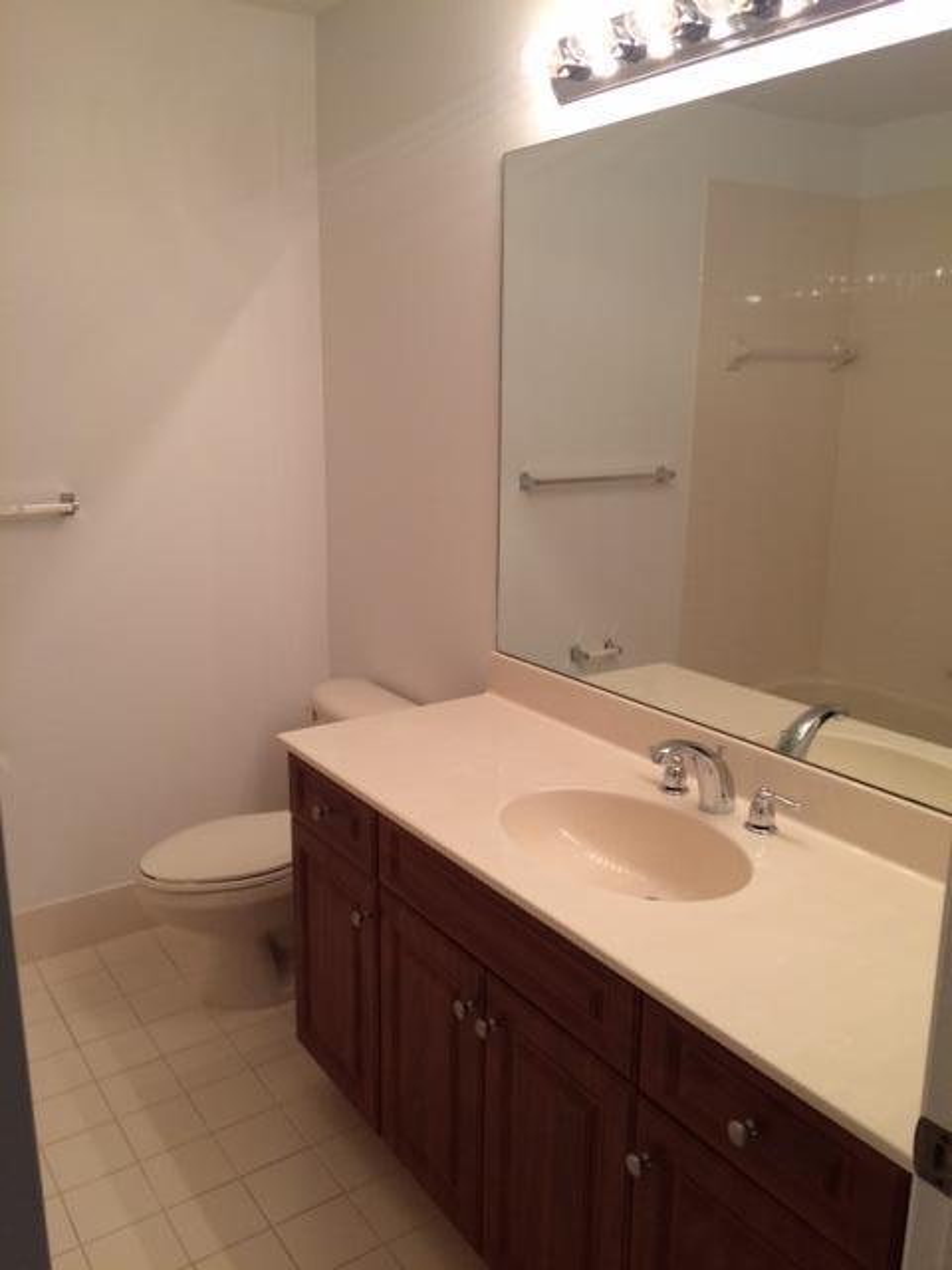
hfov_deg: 48.2
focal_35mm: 29
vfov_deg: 61.7
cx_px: 476
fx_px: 1063
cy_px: 635
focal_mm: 4.15
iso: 50
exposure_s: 1/30
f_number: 2.2
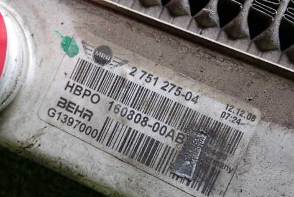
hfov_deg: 34.4
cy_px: 115
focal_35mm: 58
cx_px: 133
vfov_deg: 23.4
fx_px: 474
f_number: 2.9
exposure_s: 1/40
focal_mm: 7.84
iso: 250
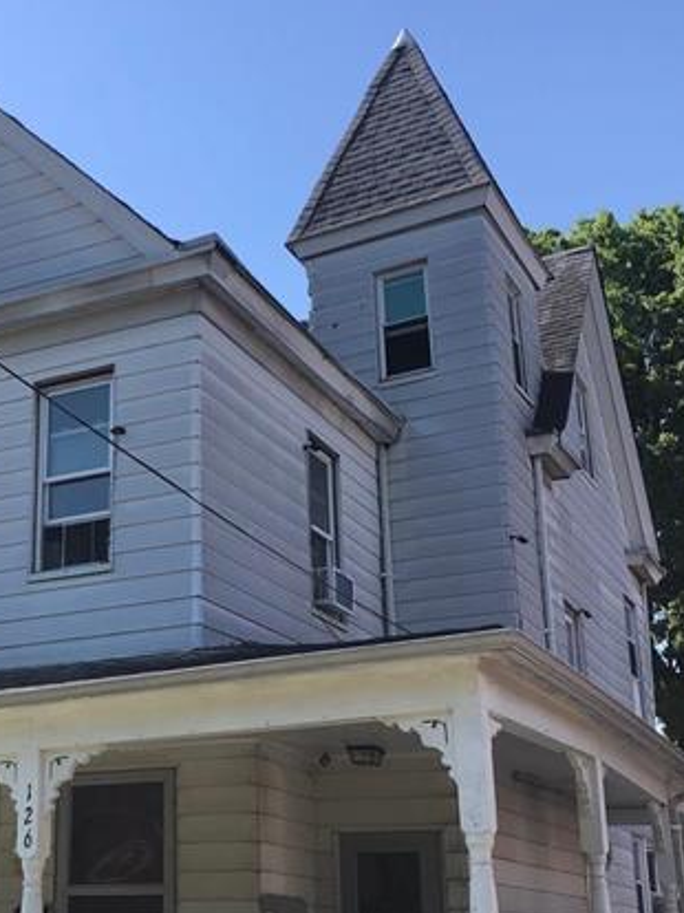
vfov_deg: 36.7
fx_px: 1371
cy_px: 540
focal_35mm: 52
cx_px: 146
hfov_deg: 27.5
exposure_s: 1/1567
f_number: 1.8
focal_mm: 3.99
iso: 20
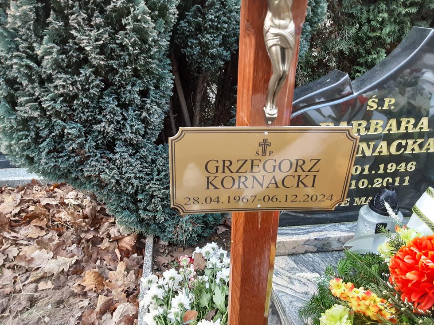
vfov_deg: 49.7
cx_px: 217
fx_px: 351
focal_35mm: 28
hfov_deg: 63.5
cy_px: 162
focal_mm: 2.9
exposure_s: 1/50
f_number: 1.9
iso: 125
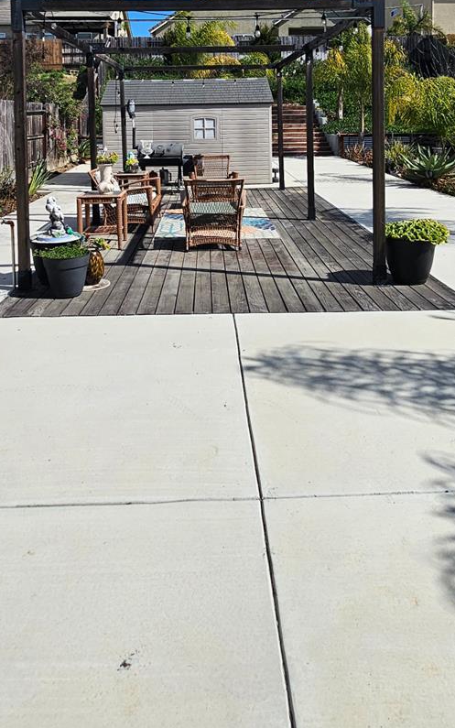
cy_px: 134
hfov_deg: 47.6
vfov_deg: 63.6
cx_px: 215
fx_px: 516
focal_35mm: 26
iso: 50
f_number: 2.2
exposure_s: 1/5172
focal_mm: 2.2
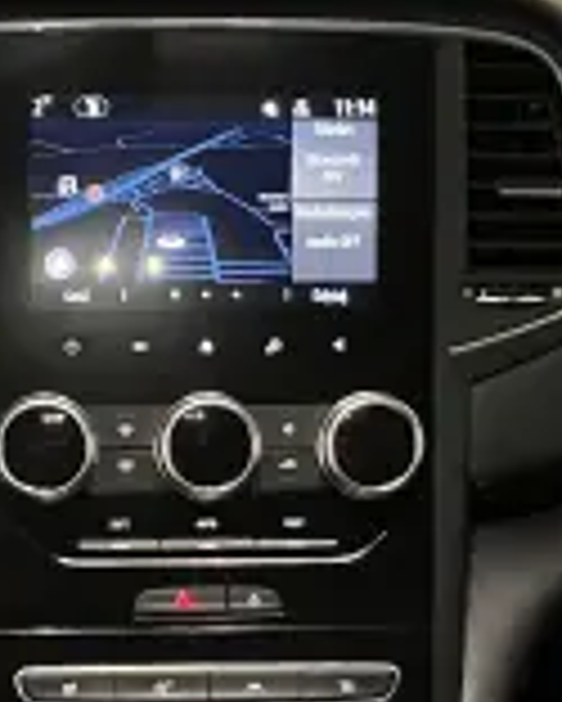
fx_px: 2160
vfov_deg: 18.1
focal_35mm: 104
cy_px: 644
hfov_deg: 14.8
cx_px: 171
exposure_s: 1/30
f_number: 1.6
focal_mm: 5.1
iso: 1000
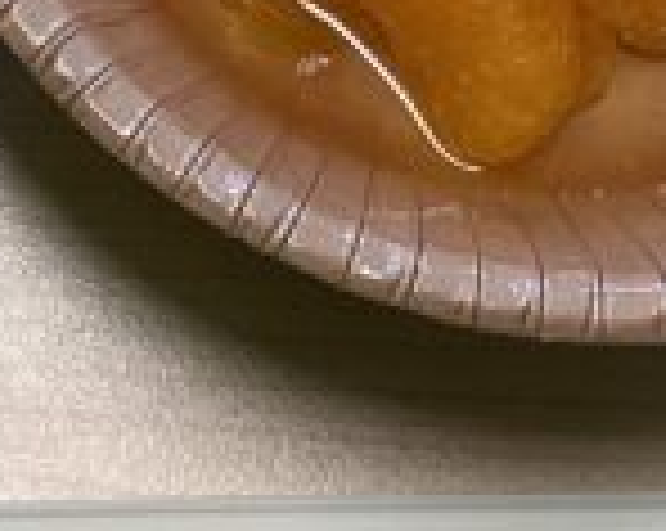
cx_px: 40
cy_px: -585
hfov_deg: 12.2
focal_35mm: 157
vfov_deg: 9.1
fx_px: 3091
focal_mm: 3.3
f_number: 2.4
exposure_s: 1/60
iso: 80
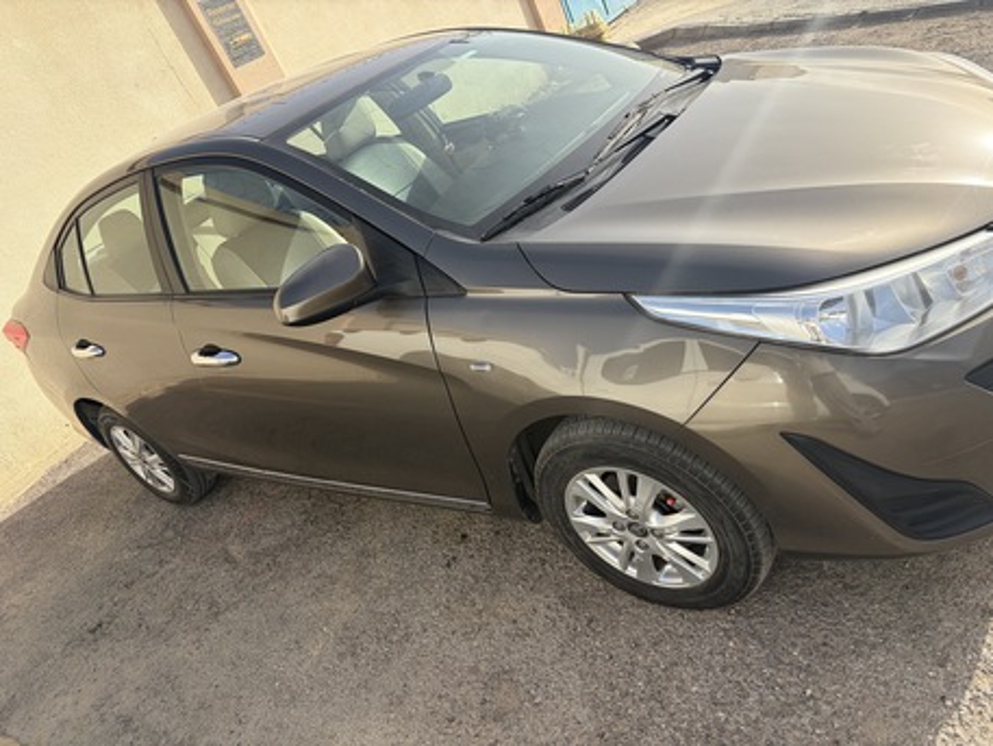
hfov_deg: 67.3
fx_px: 746
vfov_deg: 53.1
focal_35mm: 26
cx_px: 496
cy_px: 373
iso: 50
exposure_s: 1/1706
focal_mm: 5.96
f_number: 1.6
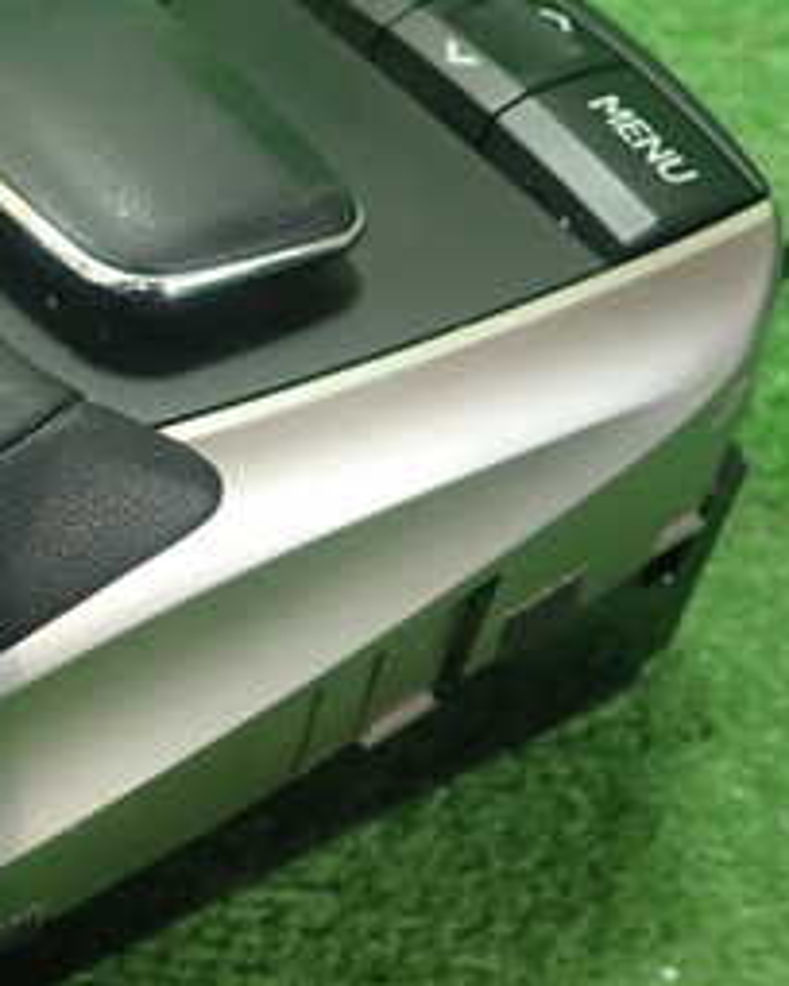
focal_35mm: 69
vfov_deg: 27.4
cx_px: -170
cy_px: 623
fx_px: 2014
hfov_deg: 20.6
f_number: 2.3
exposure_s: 1/125
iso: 250
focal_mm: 5.5
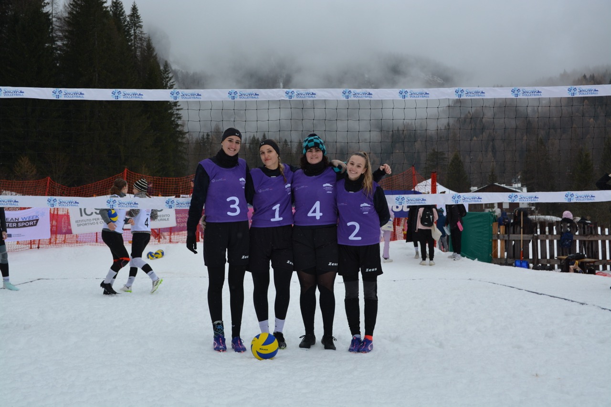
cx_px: 306
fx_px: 815
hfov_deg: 41.1
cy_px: 204
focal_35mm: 48
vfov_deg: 28.1
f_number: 4
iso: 400
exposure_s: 1/1000
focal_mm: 32
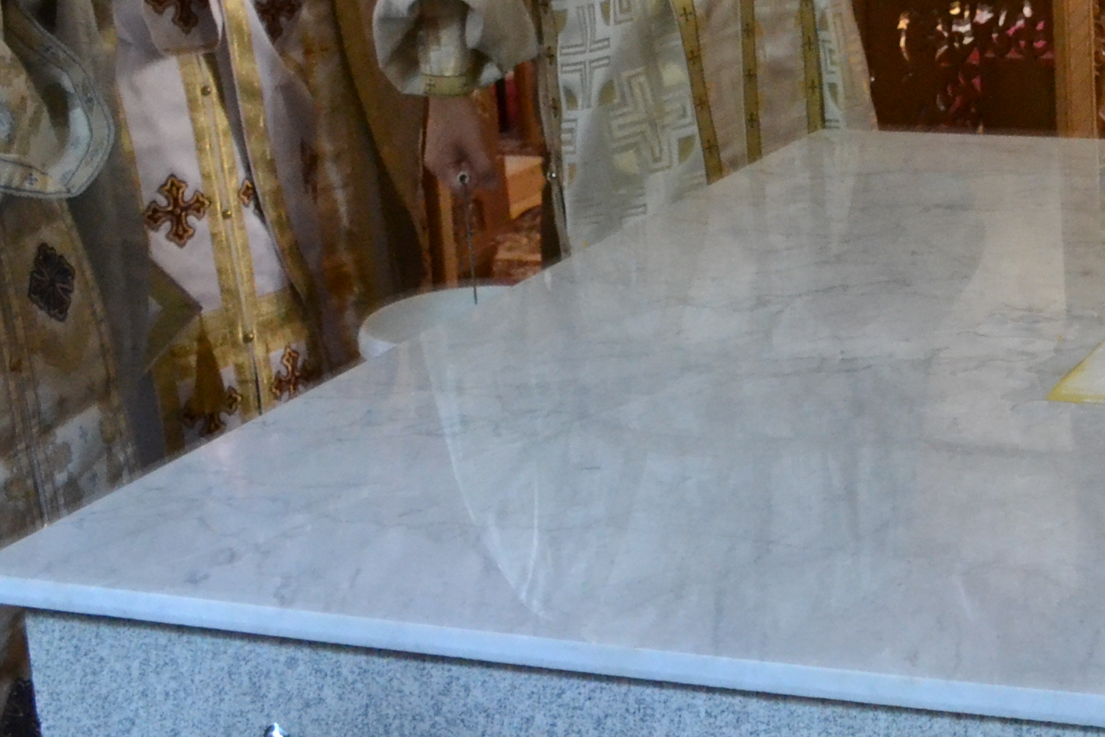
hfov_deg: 24.0
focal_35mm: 77
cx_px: 1327
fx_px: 2363
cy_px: 18
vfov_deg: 17.3
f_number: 5
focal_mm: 18
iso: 3200
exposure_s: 1/20
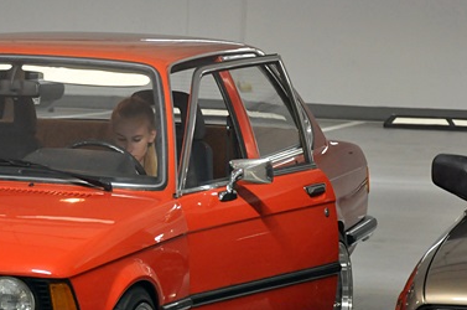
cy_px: 257
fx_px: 2888
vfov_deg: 6.1
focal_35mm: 223
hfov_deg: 9.2
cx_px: 43
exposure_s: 1/25
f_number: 5.3
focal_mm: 70
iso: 1600
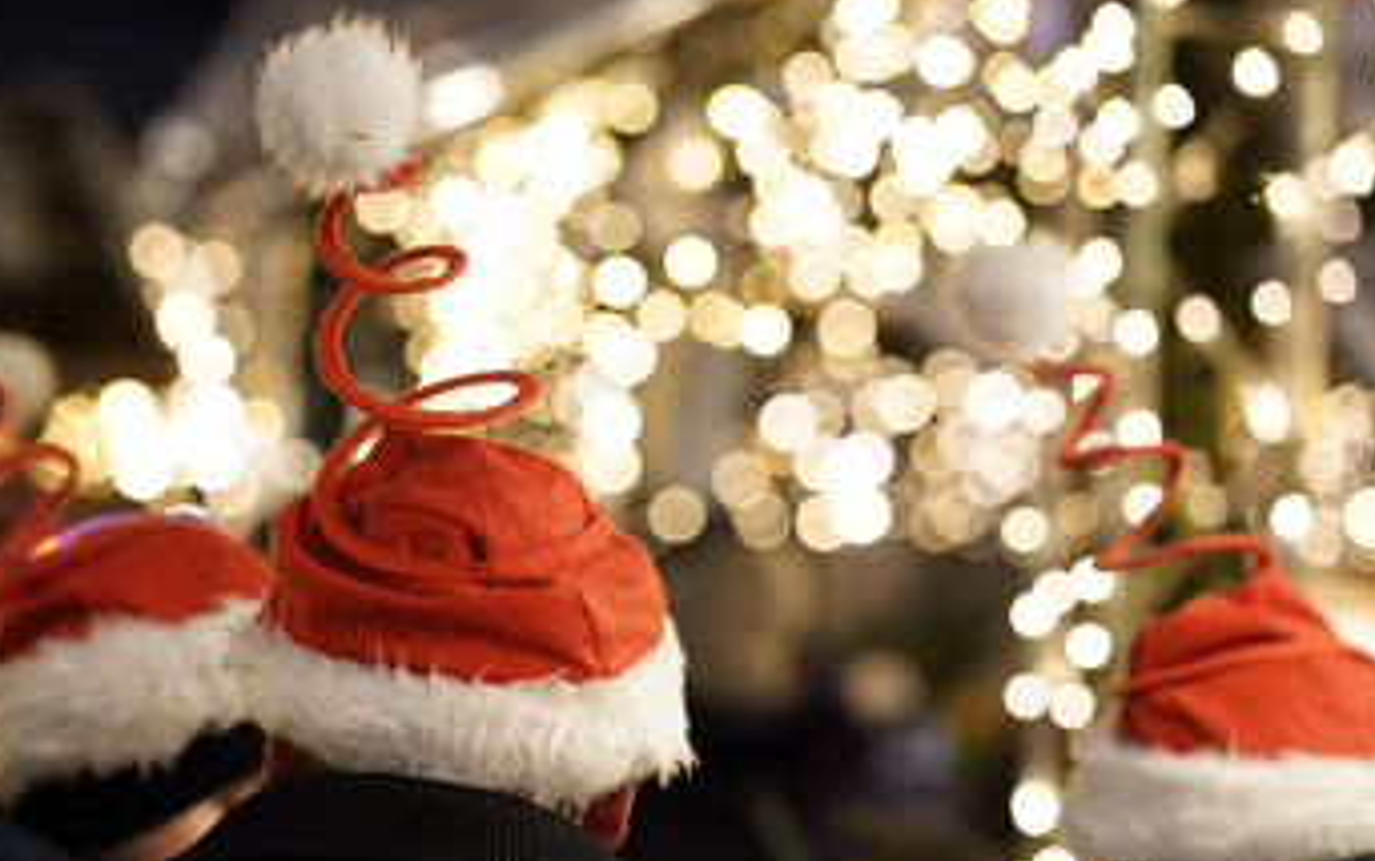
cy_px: 559
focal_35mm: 114
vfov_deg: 11.5
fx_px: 4273
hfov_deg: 18.2
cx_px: 493
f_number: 2.8
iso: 1600
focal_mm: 85
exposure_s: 1/60
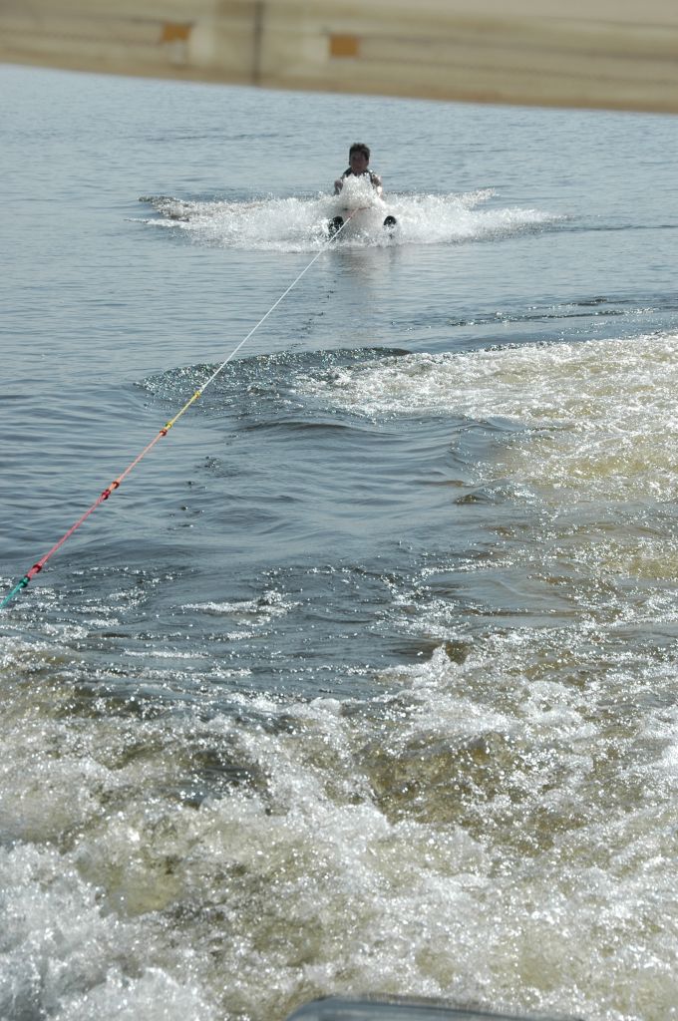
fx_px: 2974
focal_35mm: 105
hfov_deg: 13.0
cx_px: 339
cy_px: 510
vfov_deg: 19.5
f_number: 11
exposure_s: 1/400
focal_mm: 70
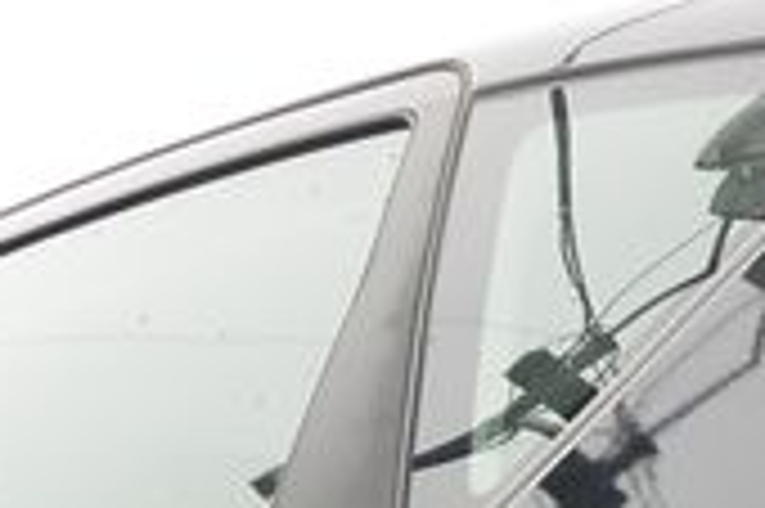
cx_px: 837
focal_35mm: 163
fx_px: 3460
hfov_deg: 12.4
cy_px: 1378
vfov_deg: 7.6
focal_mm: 10
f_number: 4
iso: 160
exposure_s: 1/250
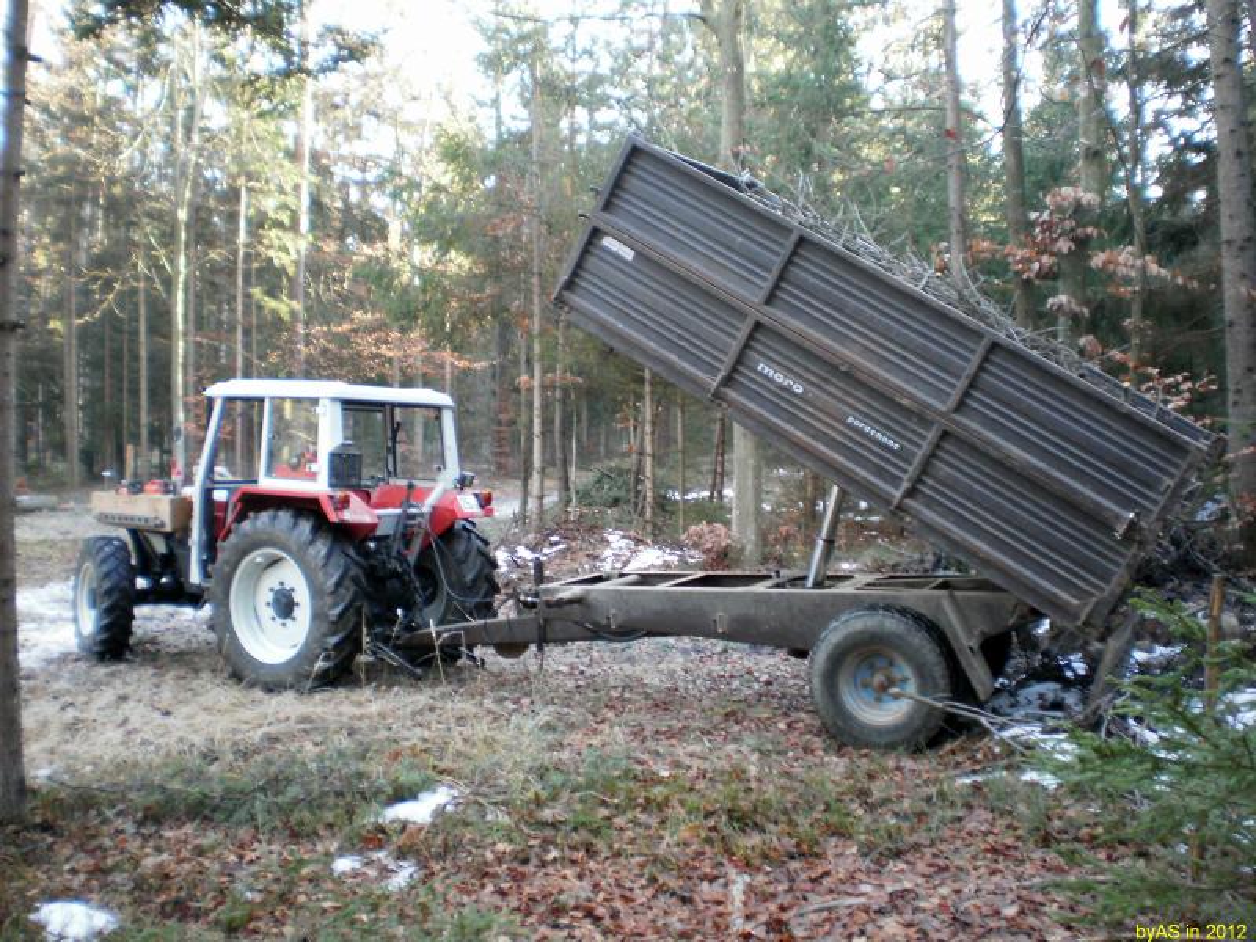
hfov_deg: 51.4
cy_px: 471
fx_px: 1306
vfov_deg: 39.7
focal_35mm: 36
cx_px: 628
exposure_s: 1/15
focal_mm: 6.3
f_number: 3.1
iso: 125
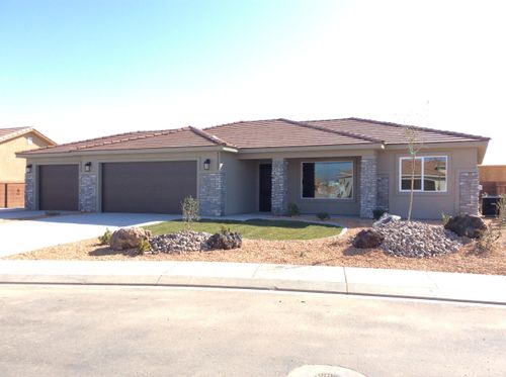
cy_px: 188
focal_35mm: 32
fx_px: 467
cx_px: 253
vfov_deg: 44.0
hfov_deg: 56.9
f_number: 2.4
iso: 32
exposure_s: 1/590
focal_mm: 3.3
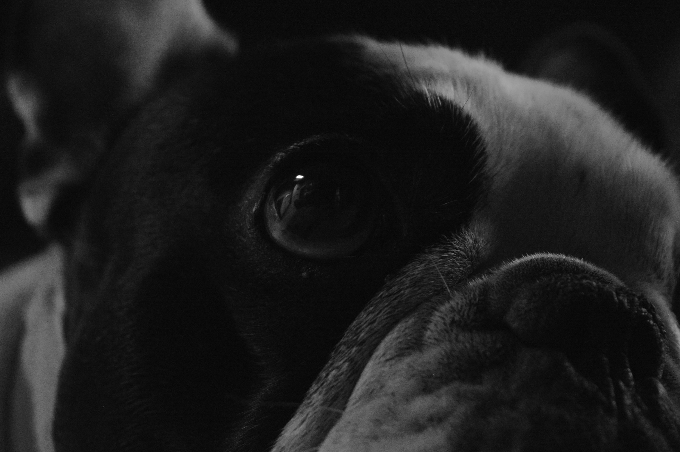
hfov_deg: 24.6
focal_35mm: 82
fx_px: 1557
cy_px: 226
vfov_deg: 16.5
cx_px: 340
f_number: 5.6
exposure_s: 1/125
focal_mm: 55
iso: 6400
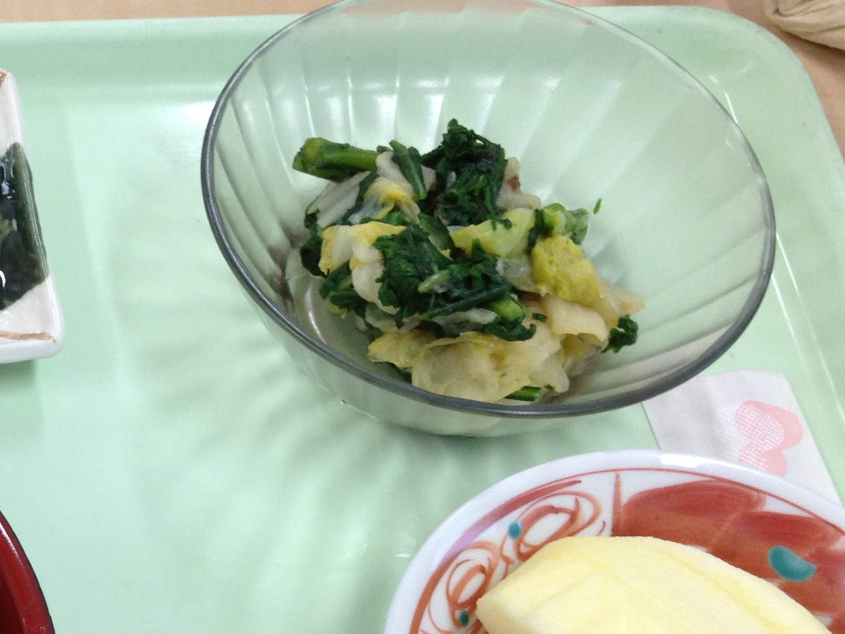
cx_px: -124
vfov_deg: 17.1
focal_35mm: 85
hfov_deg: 21.6
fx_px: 2075
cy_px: 564
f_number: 2.4
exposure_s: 1/40
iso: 80
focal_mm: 4.28
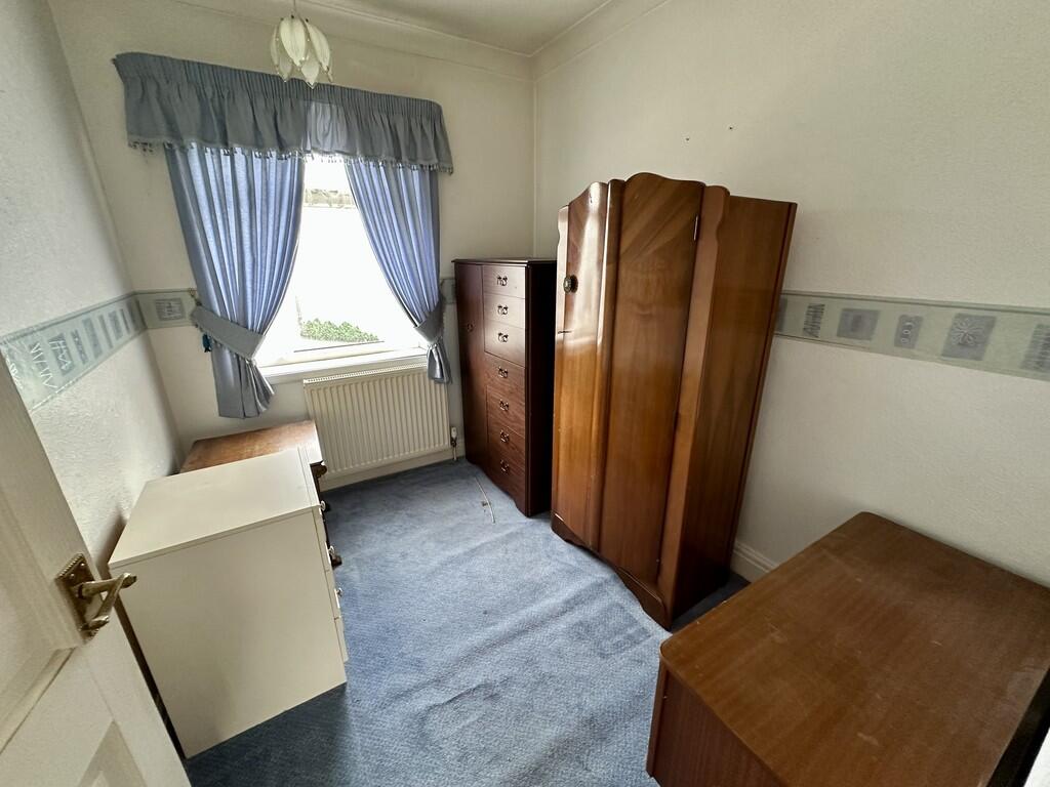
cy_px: 394
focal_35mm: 14
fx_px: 425
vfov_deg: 85.7
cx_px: 525
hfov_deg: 102.1
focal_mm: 2.22
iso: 320
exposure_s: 1/68
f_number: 2.2
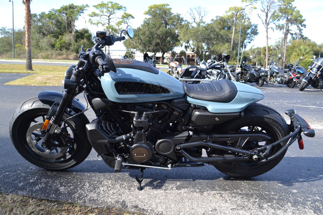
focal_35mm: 30
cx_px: 162
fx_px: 269
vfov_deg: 43.6
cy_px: 108
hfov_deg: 61.9
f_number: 5.6
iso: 100
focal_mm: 20
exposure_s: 1/125
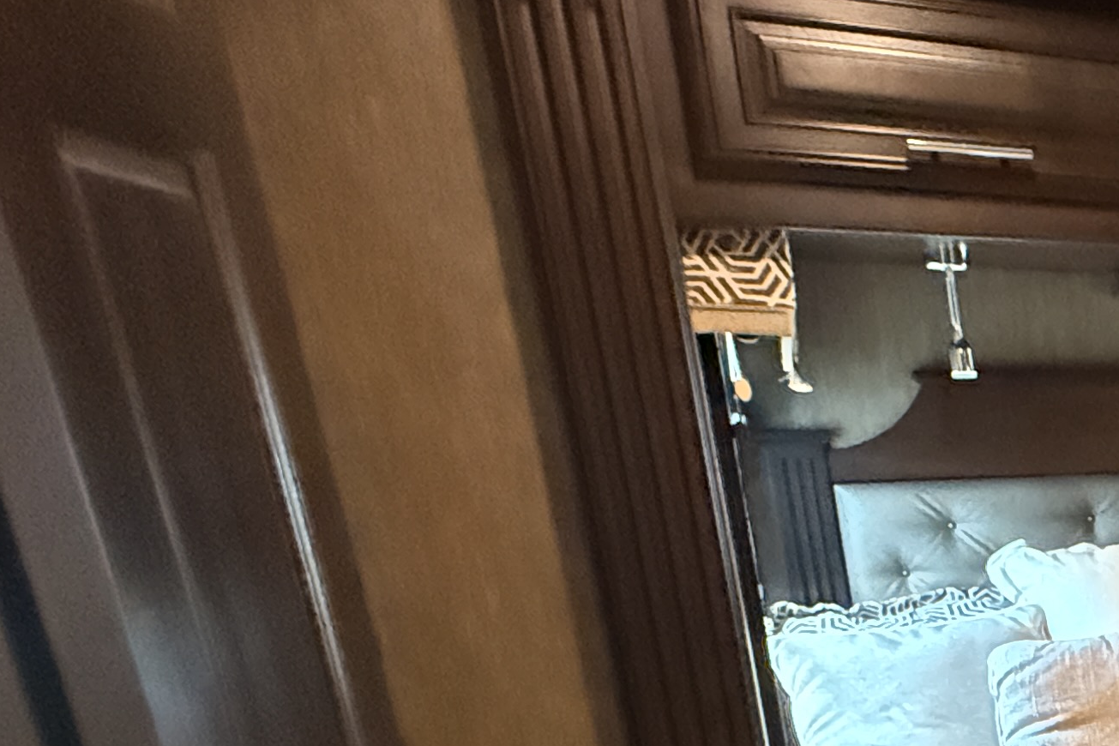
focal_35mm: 45
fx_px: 1399
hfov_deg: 28.9
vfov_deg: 28.0
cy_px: 758
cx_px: 1650
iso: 1600
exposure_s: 1/40
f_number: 2.2
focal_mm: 2.22
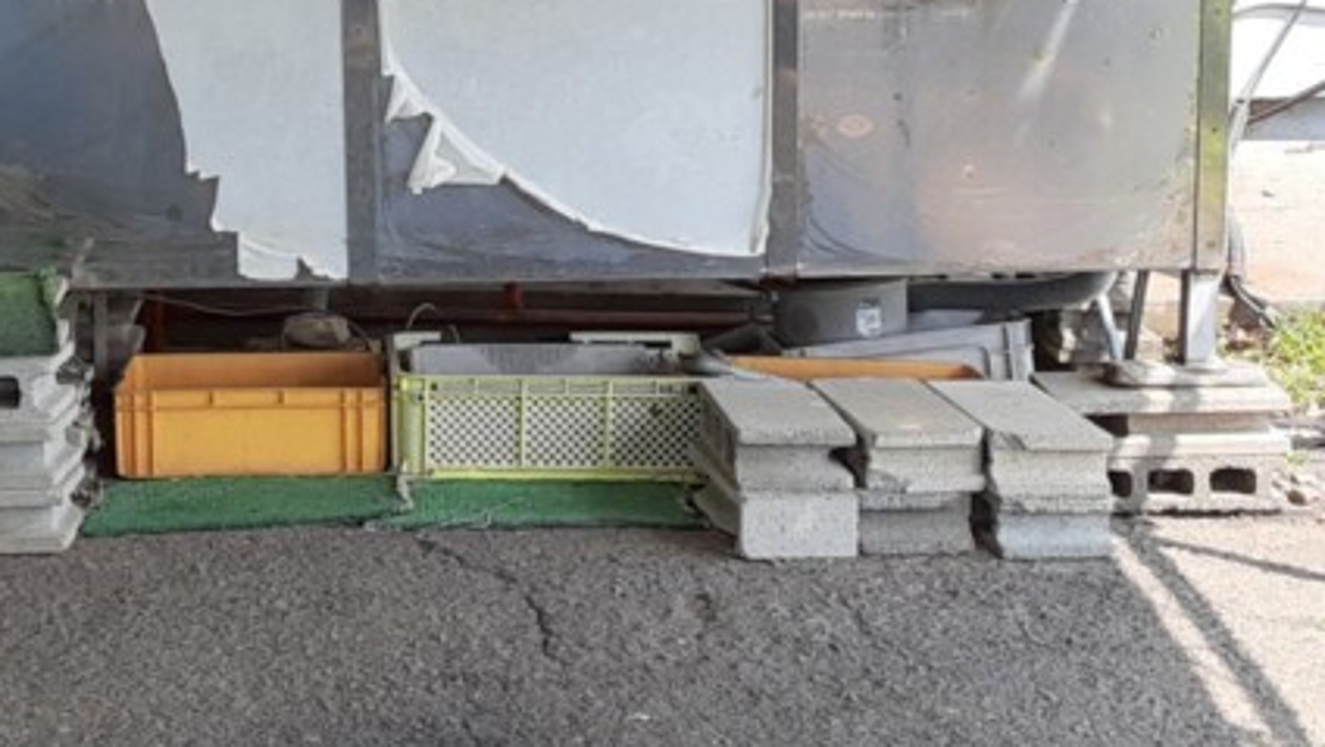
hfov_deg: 29.4
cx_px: 384
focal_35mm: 71
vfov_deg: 16.8
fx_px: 2496
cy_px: 103
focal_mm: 2.91
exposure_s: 1/588
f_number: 1.9
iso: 40
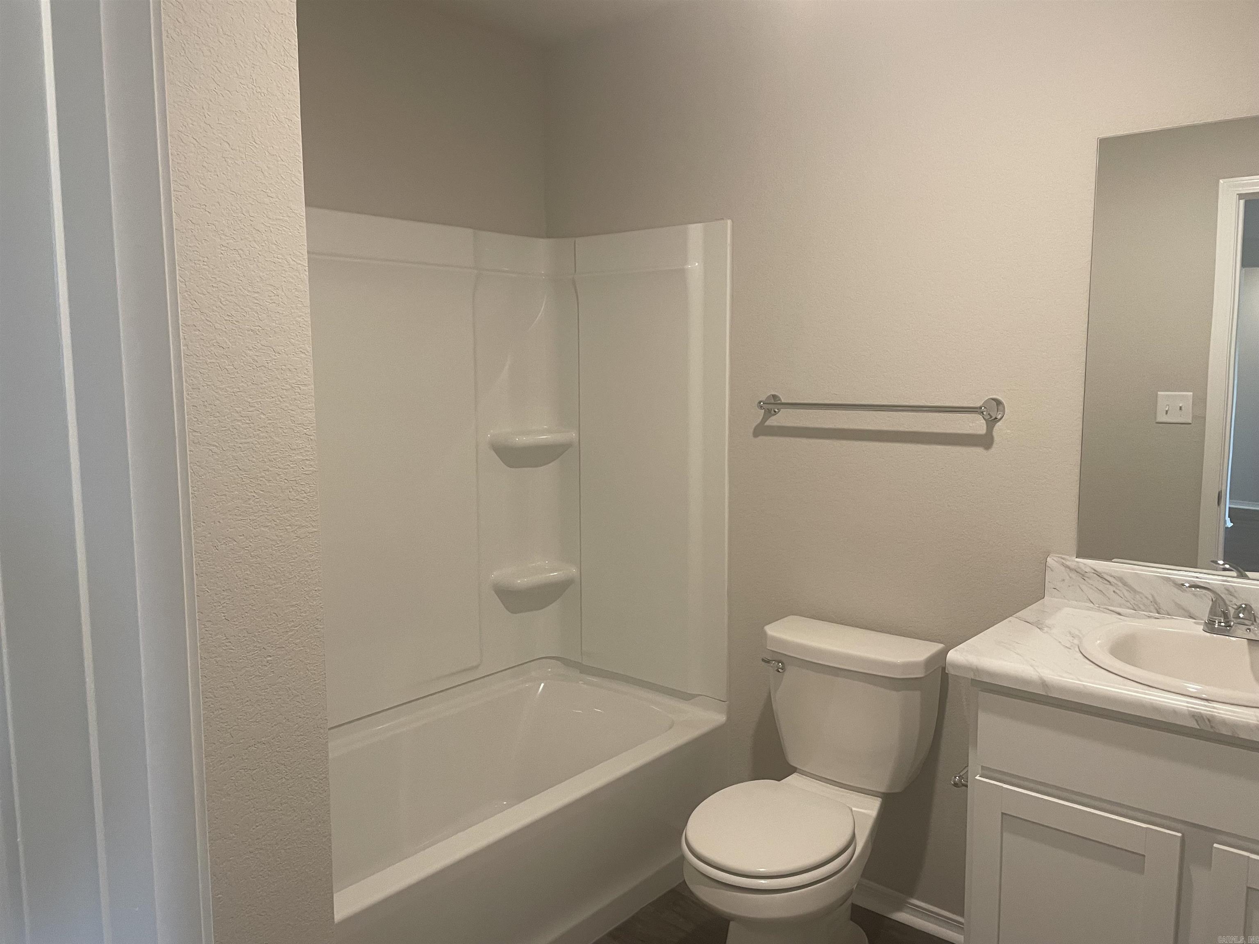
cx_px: 630
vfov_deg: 53.1
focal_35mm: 26
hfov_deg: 67.3
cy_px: 472
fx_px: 946
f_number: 1.6
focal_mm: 4.2
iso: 125
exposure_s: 1/60
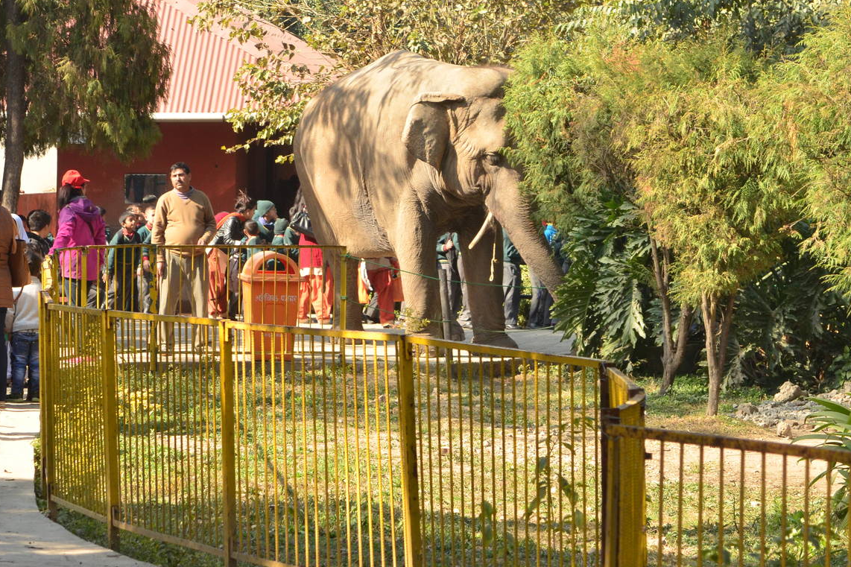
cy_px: 175
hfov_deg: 10.6
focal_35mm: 193
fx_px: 4561
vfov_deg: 7.1
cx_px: 275
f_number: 11
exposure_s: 1/320
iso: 640
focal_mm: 92
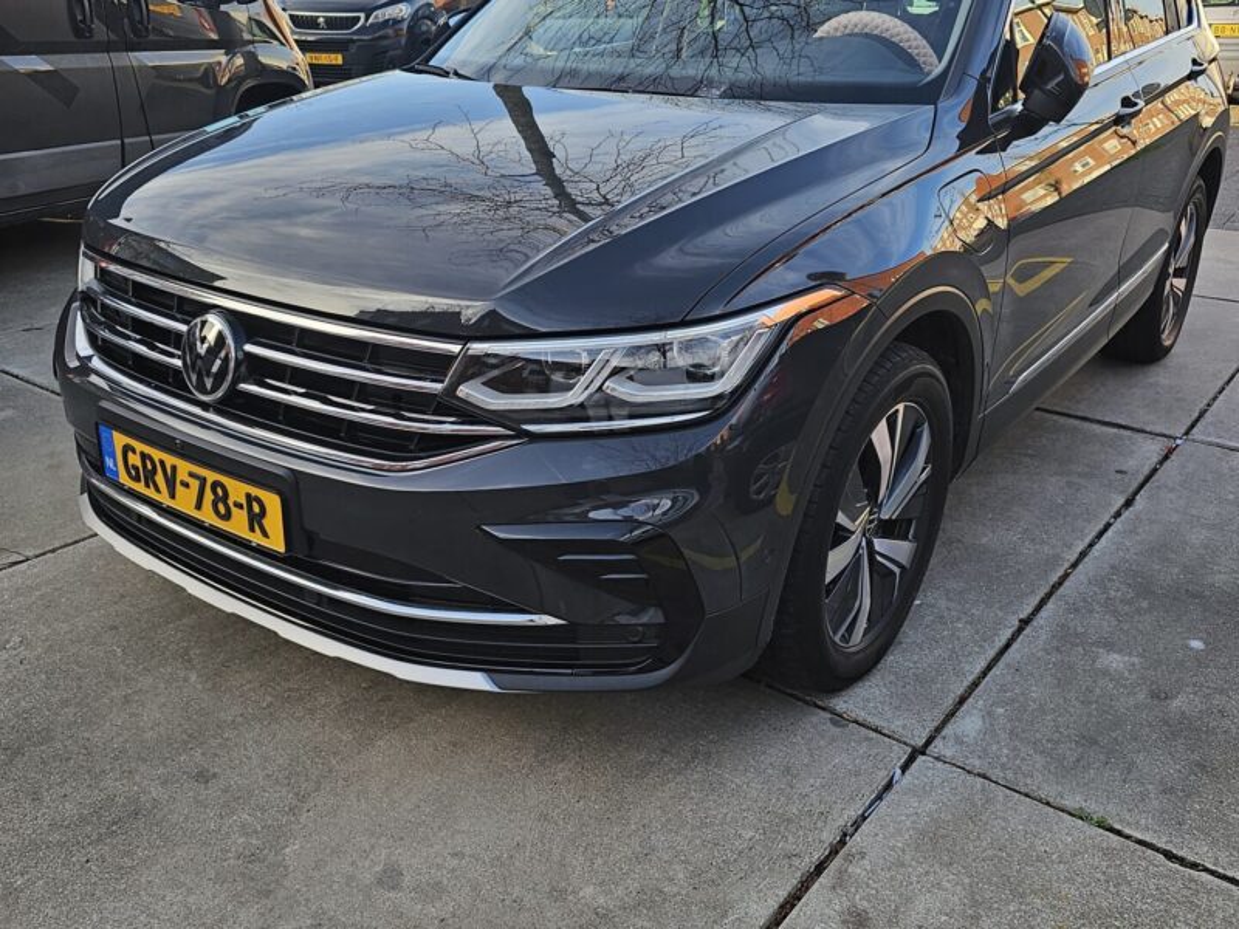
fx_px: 823
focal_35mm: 23
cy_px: 464
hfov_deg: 73.9
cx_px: 620
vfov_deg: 58.9
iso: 25
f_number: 1.7
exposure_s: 1/359
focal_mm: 6.3
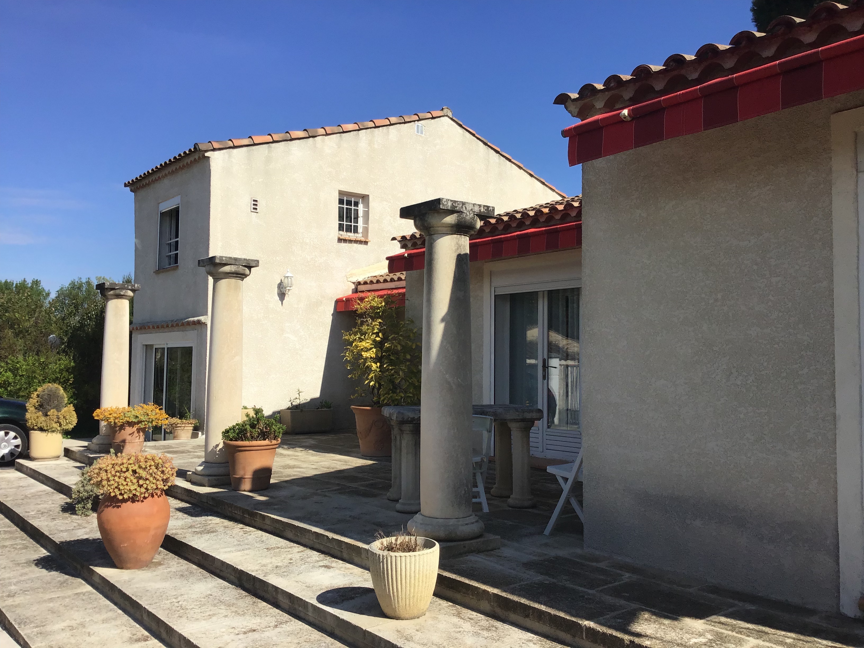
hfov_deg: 58.4
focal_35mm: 31
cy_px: 324
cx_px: 432
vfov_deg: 45.4
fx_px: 774
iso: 25
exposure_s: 1/1942
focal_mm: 3.3
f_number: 2.4
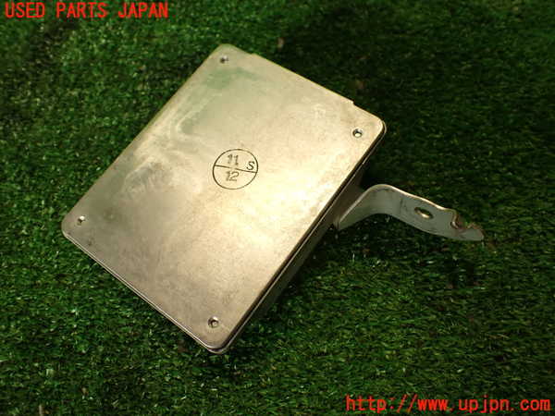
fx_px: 513
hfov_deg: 56.8
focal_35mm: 32
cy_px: 208
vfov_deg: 44.2
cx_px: 278
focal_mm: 5.79
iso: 125
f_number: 2.4
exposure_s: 1/60
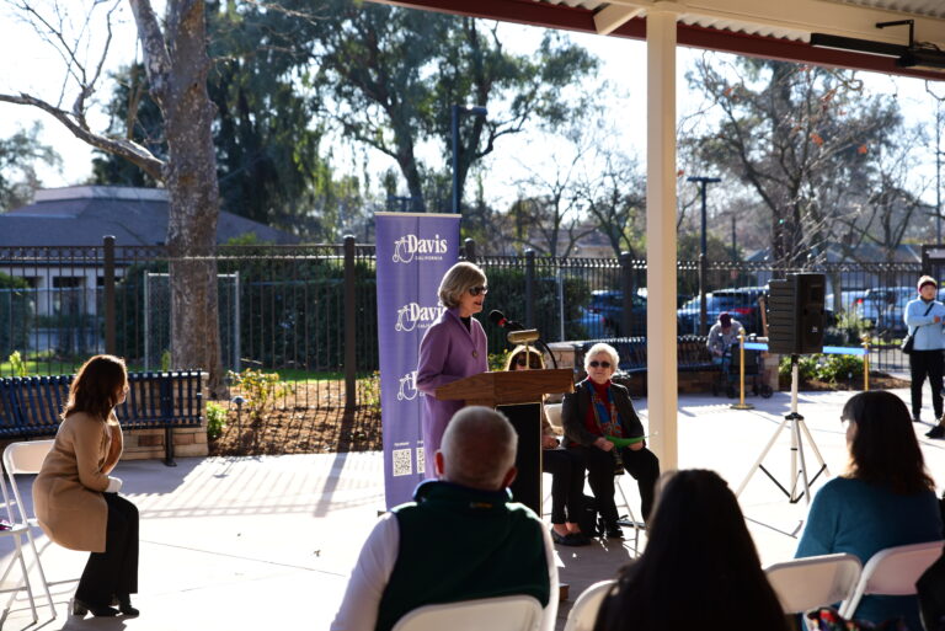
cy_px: 316
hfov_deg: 28.8
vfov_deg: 19.5
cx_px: 472
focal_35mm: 70
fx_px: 1838
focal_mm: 70
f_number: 3.5
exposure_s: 1/500
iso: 200
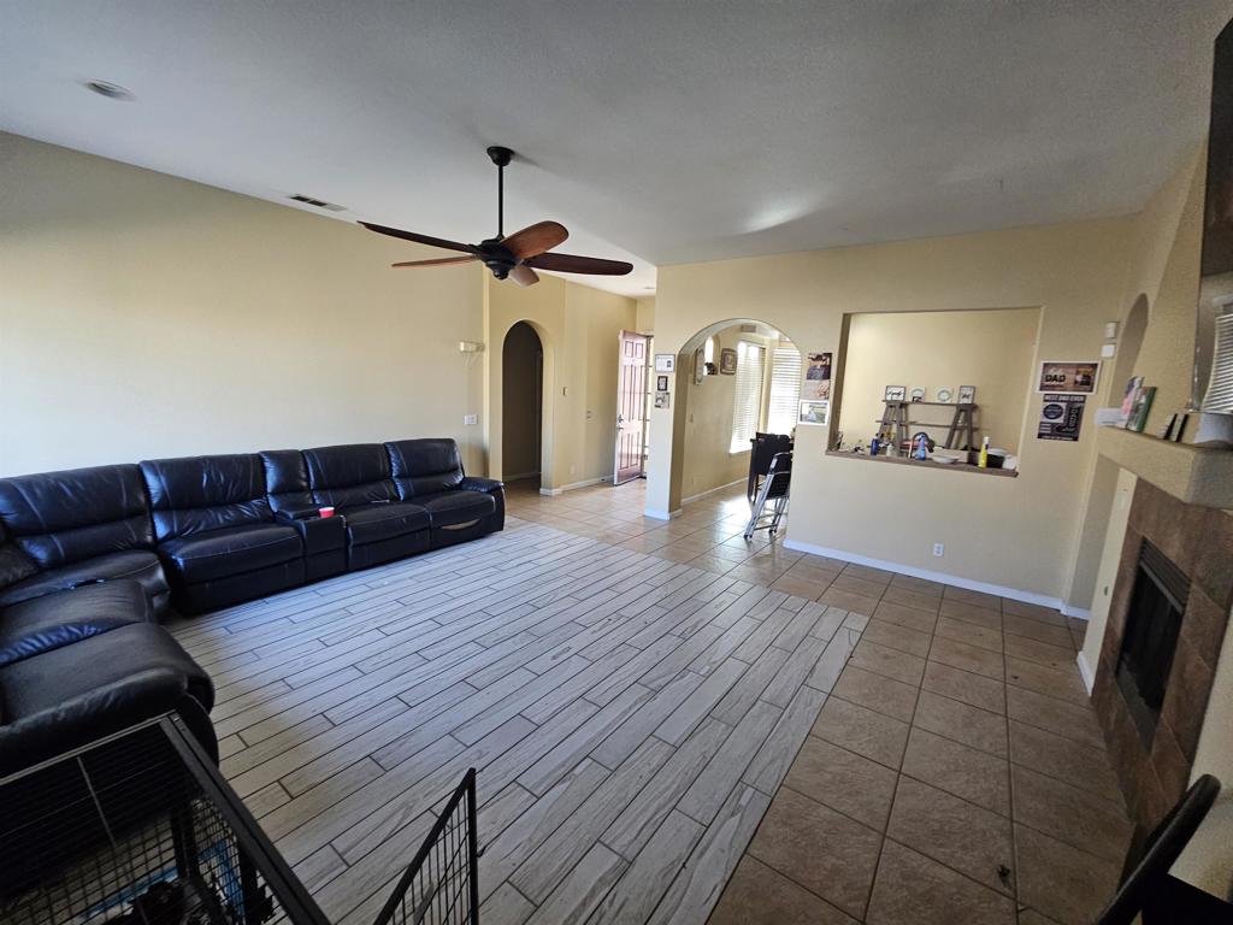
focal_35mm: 13
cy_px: 462
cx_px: 616
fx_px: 463
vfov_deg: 89.9
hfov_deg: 106.2
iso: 250
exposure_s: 1/60
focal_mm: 2.2
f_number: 2.2
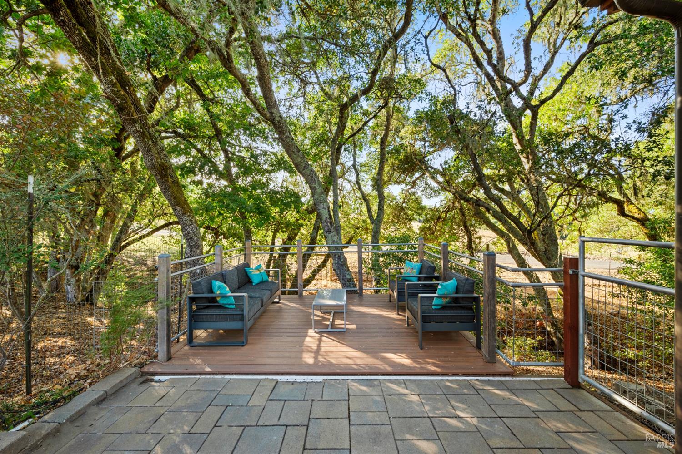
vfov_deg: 81.2
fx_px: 265
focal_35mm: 14
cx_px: 341
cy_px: 227
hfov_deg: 104.3
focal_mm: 14
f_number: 8
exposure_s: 1/40
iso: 100
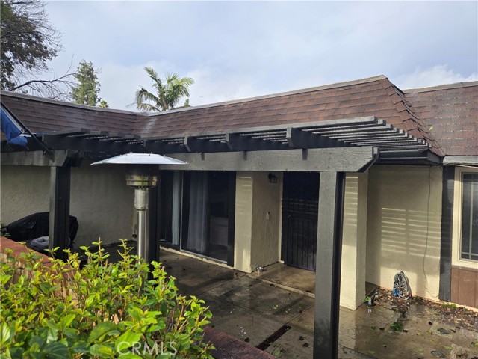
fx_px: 318
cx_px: 239
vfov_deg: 58.9
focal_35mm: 23
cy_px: 180
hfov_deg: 73.9
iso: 25
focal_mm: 5.4
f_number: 1.8
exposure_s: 1/902
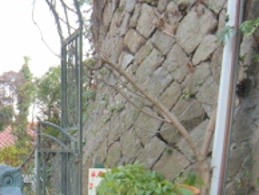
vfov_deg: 20.3
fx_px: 539
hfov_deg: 26.2
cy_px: 151
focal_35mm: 72
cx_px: 31
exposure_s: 1/61.7
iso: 83
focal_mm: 5.9
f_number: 3.8
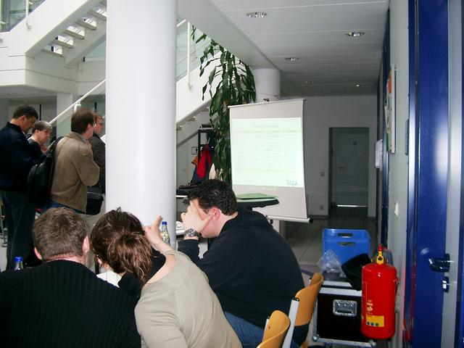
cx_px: 232
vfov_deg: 38.7
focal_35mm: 37
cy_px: 174
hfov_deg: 50.1
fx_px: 496
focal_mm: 7.6
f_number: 2.6
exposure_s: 1/60
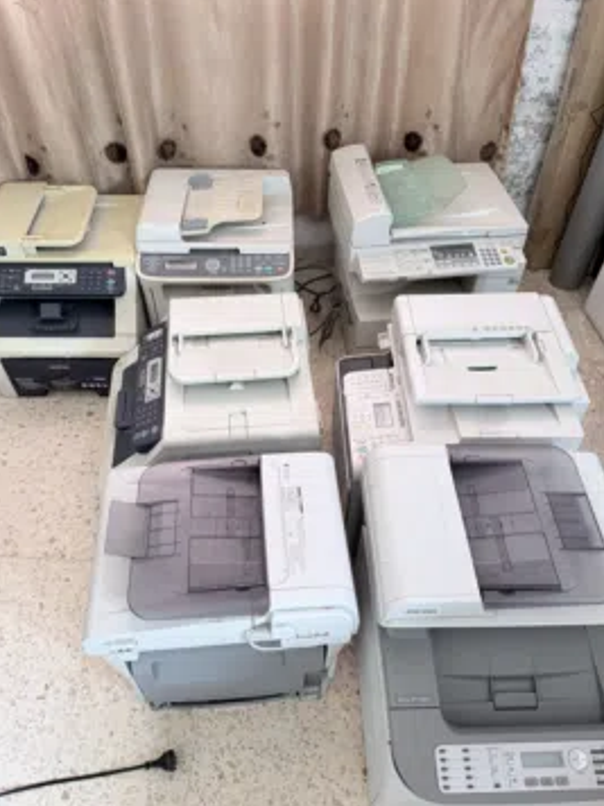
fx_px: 628
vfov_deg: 65.3
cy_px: 430
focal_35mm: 27
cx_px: 294
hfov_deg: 51.3
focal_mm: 6.76
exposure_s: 1/60
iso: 400
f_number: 1.78
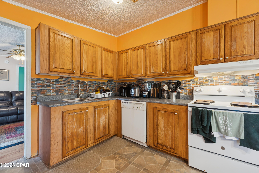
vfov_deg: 77.3
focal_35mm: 15
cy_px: 86
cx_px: 130
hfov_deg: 100.4
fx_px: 108
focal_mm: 10
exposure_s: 1/10
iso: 200
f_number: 8
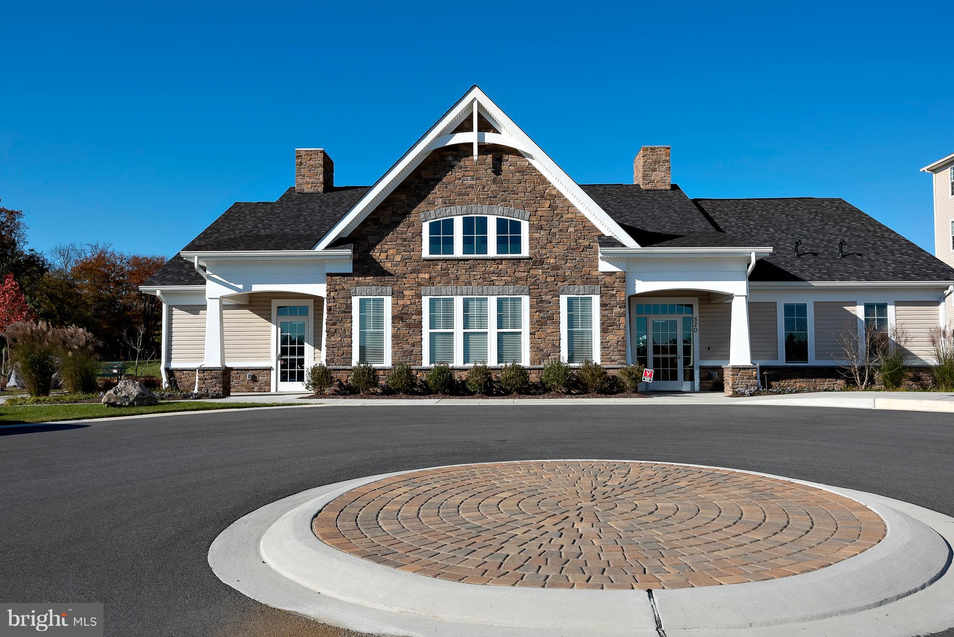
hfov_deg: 61.9
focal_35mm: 30
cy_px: 318
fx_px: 795
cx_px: 477
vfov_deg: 43.6
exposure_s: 1/320
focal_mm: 30
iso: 320
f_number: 16
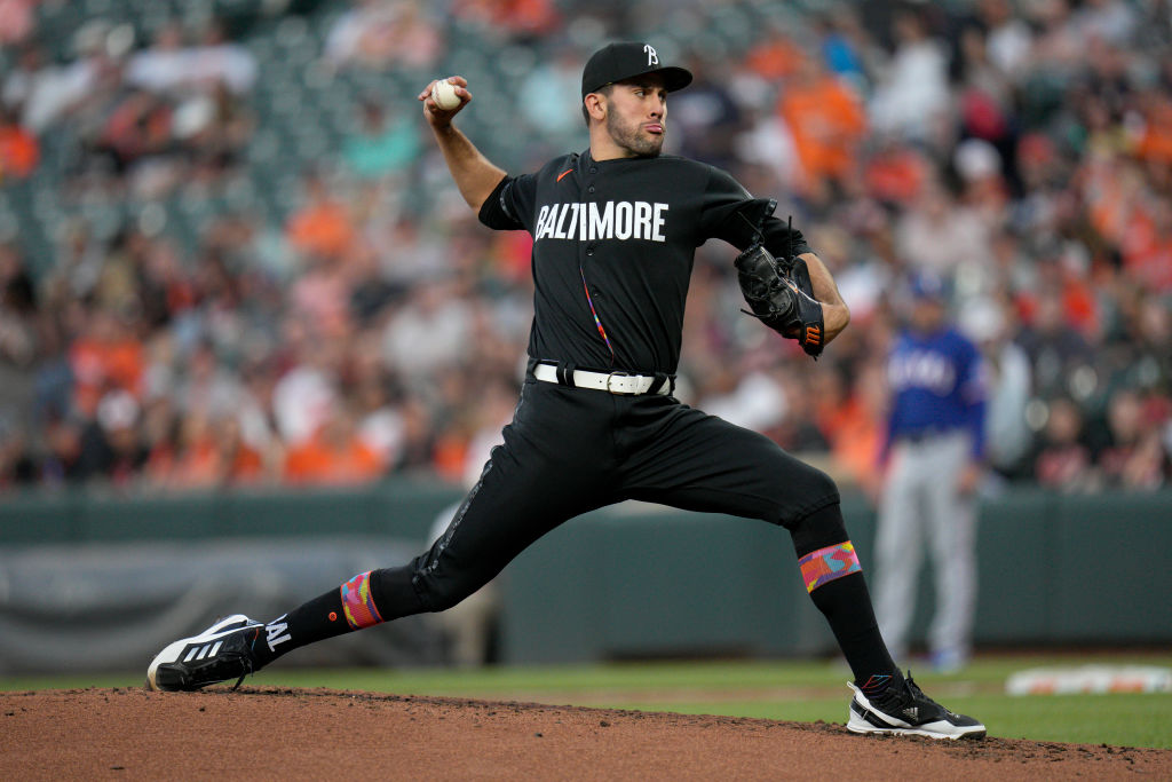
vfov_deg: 3.4
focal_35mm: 400
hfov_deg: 5.2
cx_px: 586
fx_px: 13023
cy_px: 391
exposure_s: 1/4000
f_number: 2.8
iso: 2000
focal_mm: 400
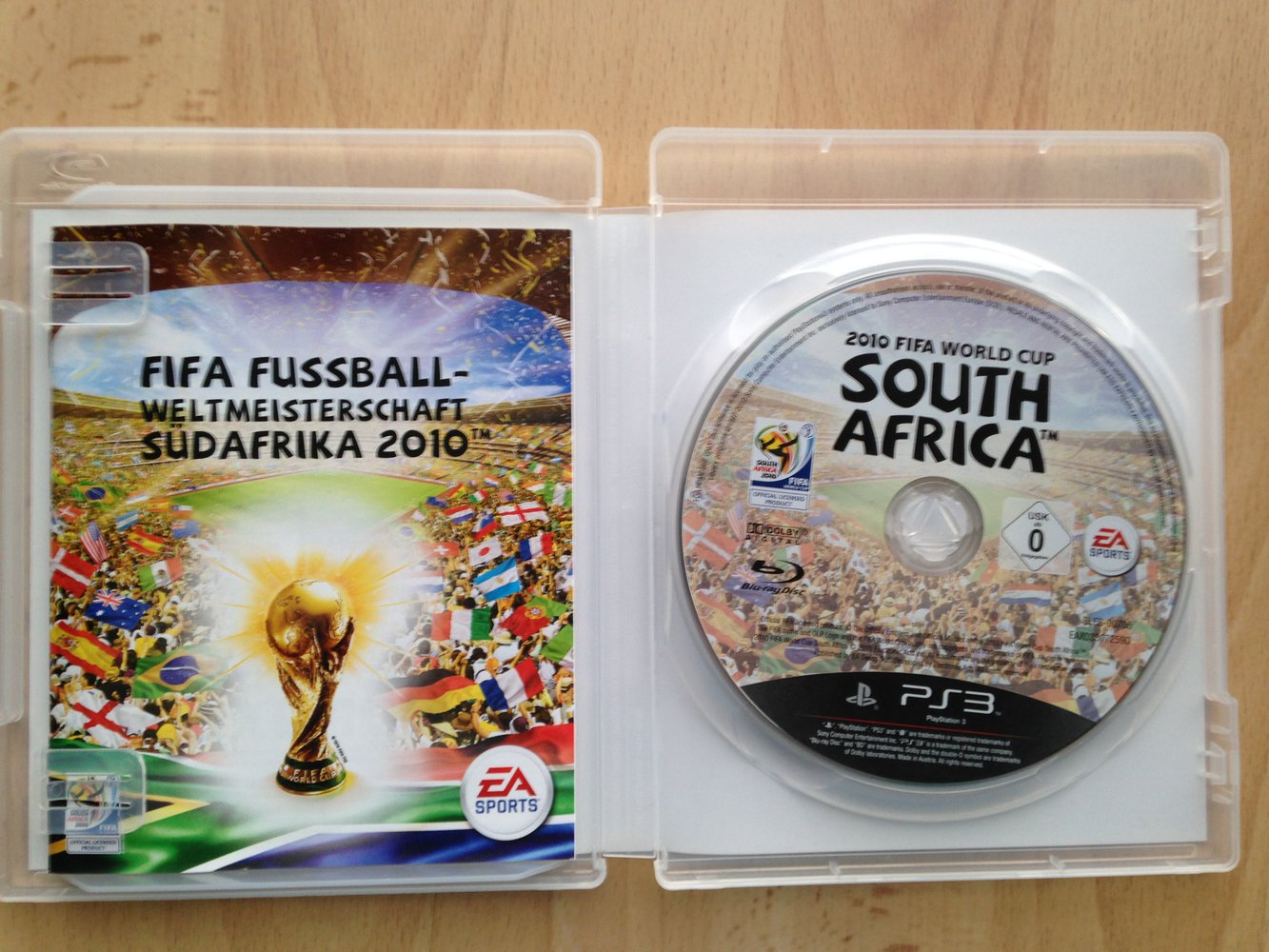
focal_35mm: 33
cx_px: 634
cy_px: 476
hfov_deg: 55.3
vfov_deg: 43.0
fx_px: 1210
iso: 50
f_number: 2.4
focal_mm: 4.12
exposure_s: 1/24
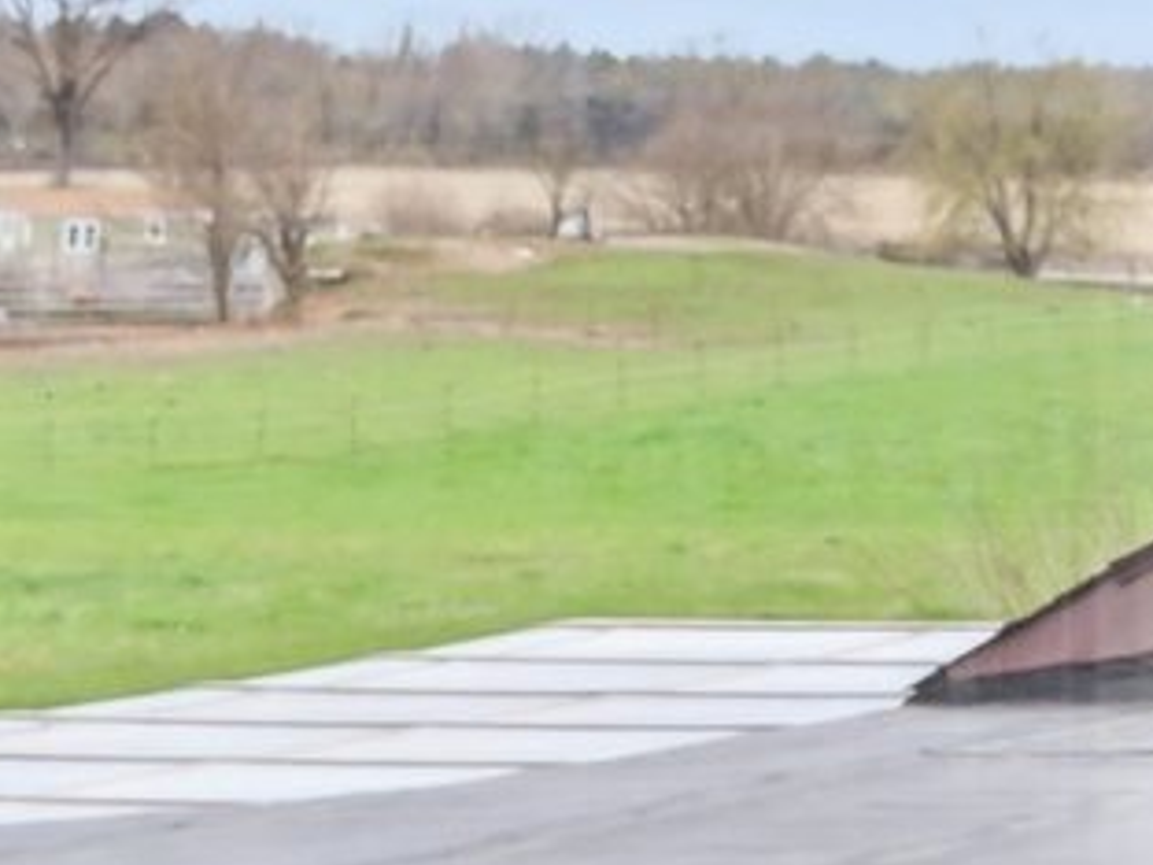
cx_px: 1984
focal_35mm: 150
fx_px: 4996
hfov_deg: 12.2
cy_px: -78
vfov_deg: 9.8
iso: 800
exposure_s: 1/100
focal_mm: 30
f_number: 8
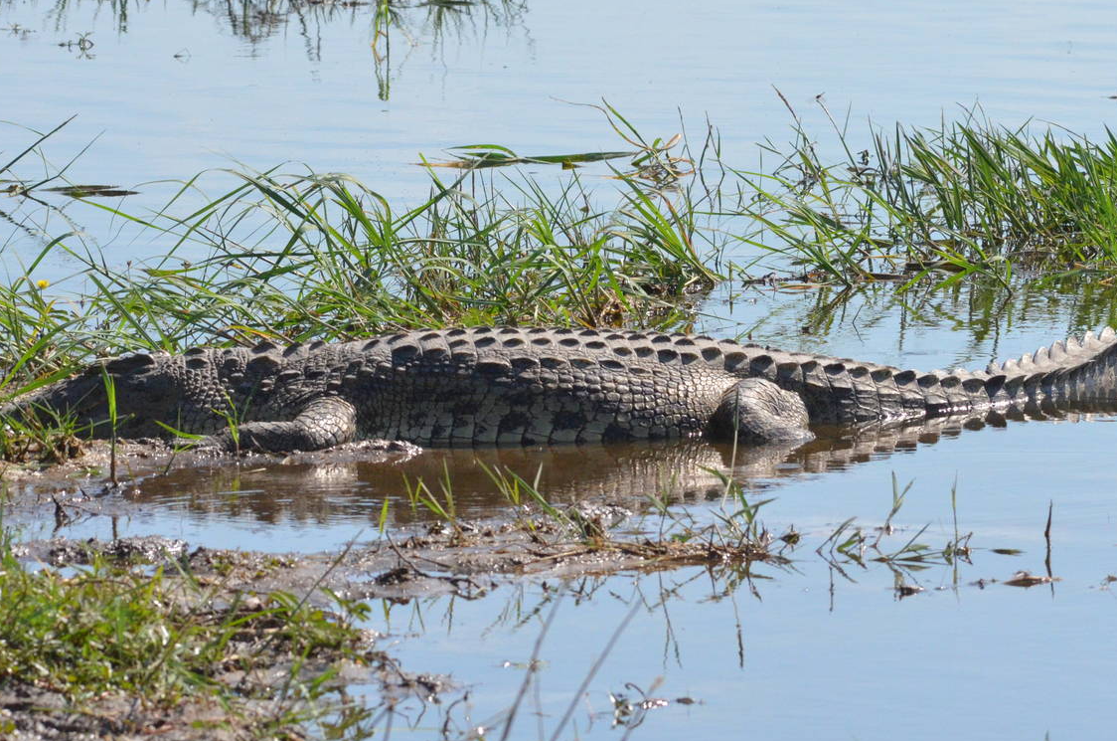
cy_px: 326
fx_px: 11242
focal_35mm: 363
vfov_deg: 3.8
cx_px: 574
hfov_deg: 5.7
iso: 2500
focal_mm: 170
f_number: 9
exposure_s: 1/5000
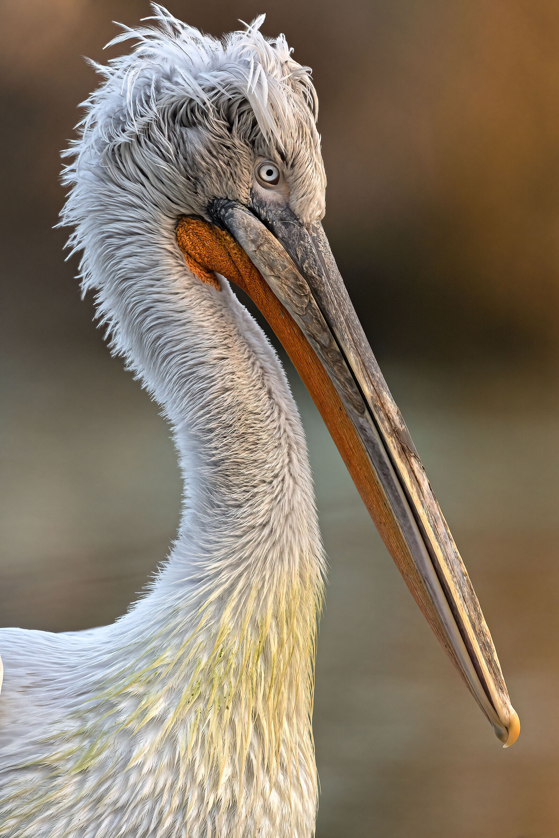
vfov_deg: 2.7
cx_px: 280
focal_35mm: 750
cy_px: 419
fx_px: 17467
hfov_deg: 1.8
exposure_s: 1/800
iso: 500
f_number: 4
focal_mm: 500
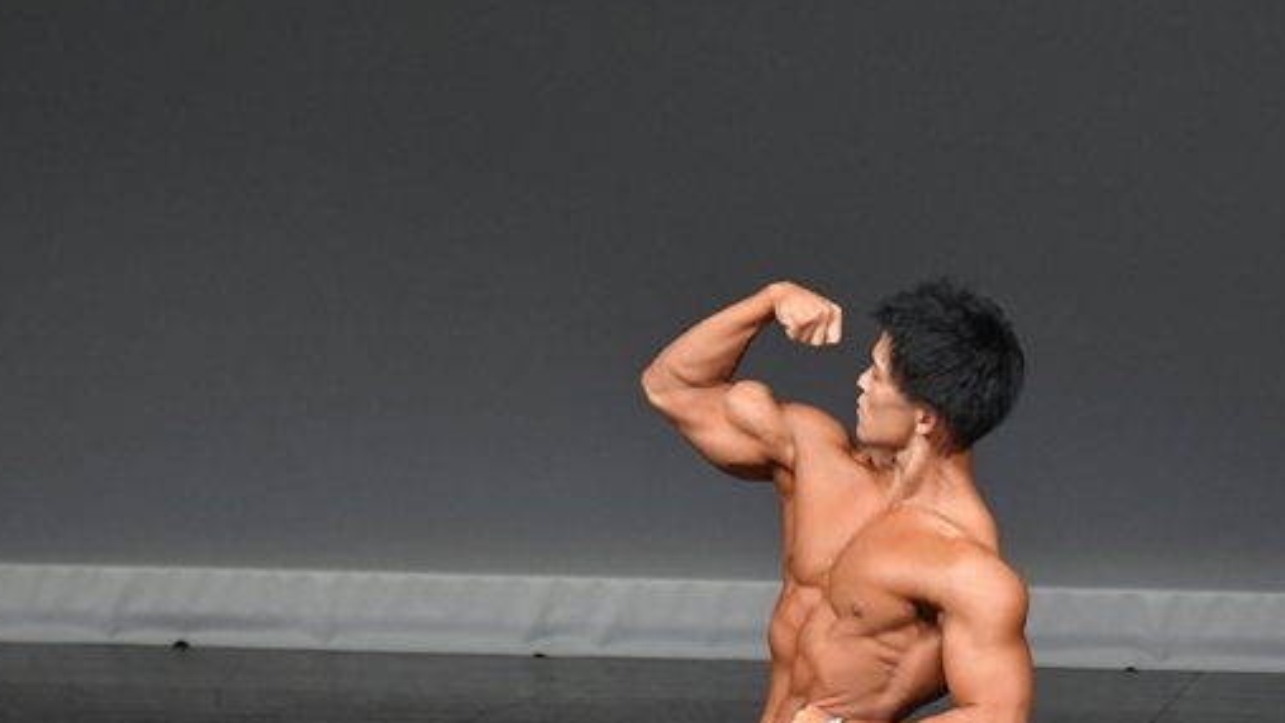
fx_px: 20441
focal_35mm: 600
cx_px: 822
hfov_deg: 3.6
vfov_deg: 2.0
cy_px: 624
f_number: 5.6
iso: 4000
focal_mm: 250
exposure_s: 1/400
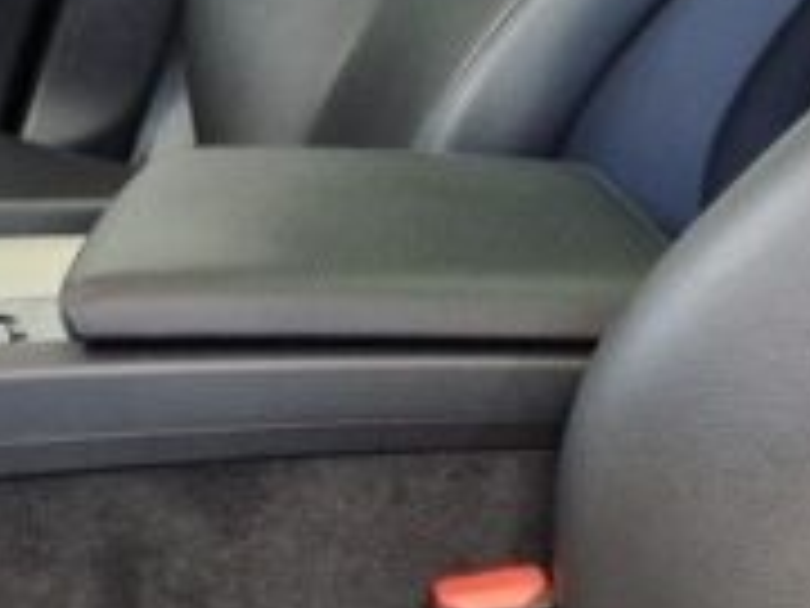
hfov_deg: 14.4
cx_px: -238
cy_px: 504
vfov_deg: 11.3
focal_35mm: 131
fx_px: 3065
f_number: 1.8
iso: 500
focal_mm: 5.4
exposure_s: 1/60
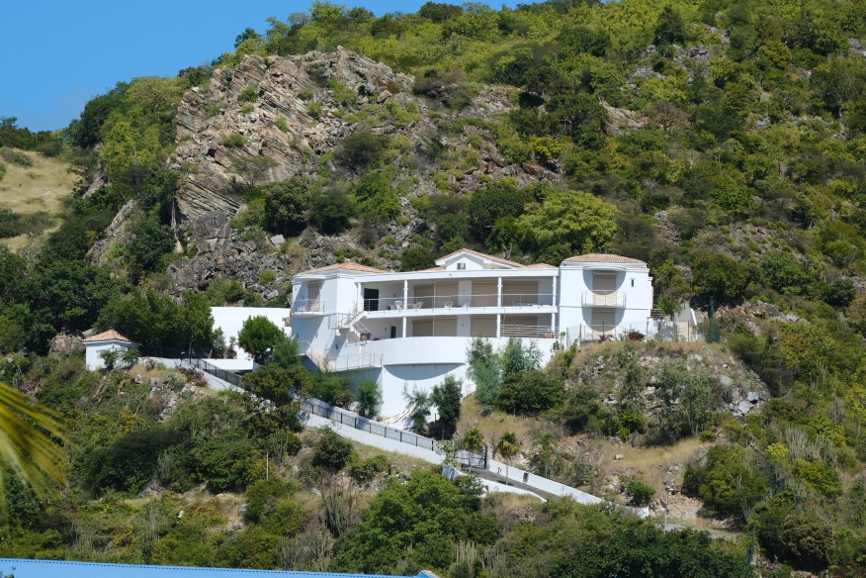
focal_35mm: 264
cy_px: 283
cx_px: 428
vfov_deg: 5.2
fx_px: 6350
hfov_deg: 7.8
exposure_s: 1/1300
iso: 400
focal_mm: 171.3
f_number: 8
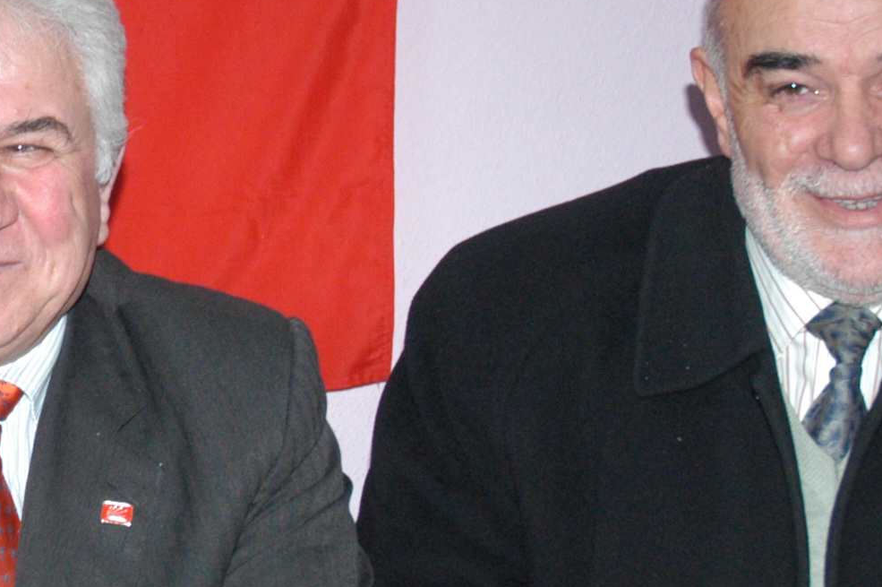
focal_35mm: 115
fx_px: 2804
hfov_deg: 17.4
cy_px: 353
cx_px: -39
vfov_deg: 11.9
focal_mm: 25
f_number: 3.8
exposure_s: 1/60
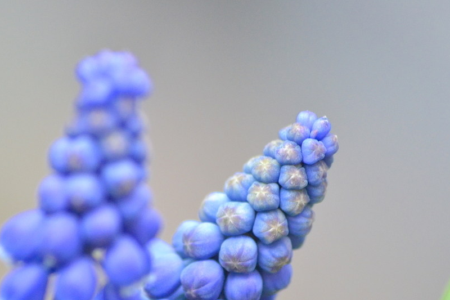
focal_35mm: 675
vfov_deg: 2.0
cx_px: 201
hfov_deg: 3.1
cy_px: 211
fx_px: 8435
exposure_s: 1/640
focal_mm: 300
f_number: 6.3
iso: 2000
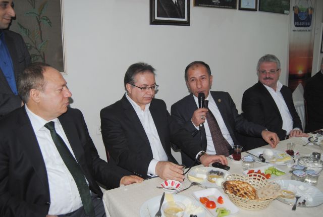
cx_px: 162
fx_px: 297
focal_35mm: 33
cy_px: 108
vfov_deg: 40.2
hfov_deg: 57.1
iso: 200
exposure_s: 1/60
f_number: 3.5
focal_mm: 22
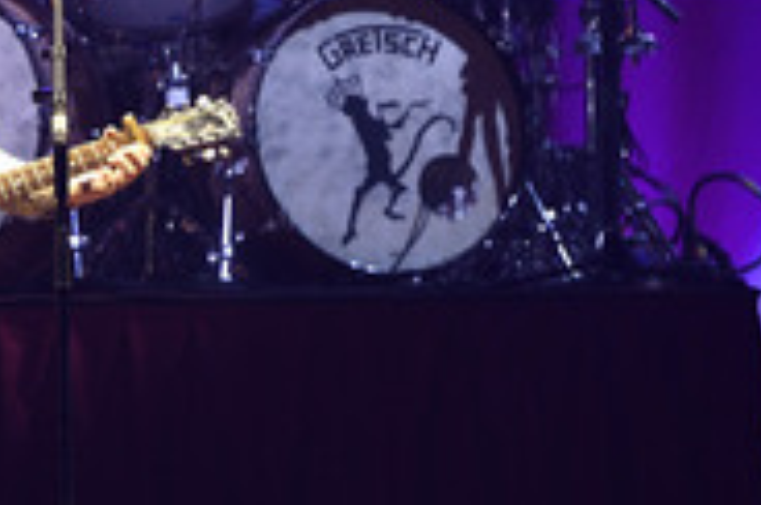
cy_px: 240
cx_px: -143
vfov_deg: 3.3
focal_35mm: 417
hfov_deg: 4.9
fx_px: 8800
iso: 1600
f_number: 4
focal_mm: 170
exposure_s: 1/320
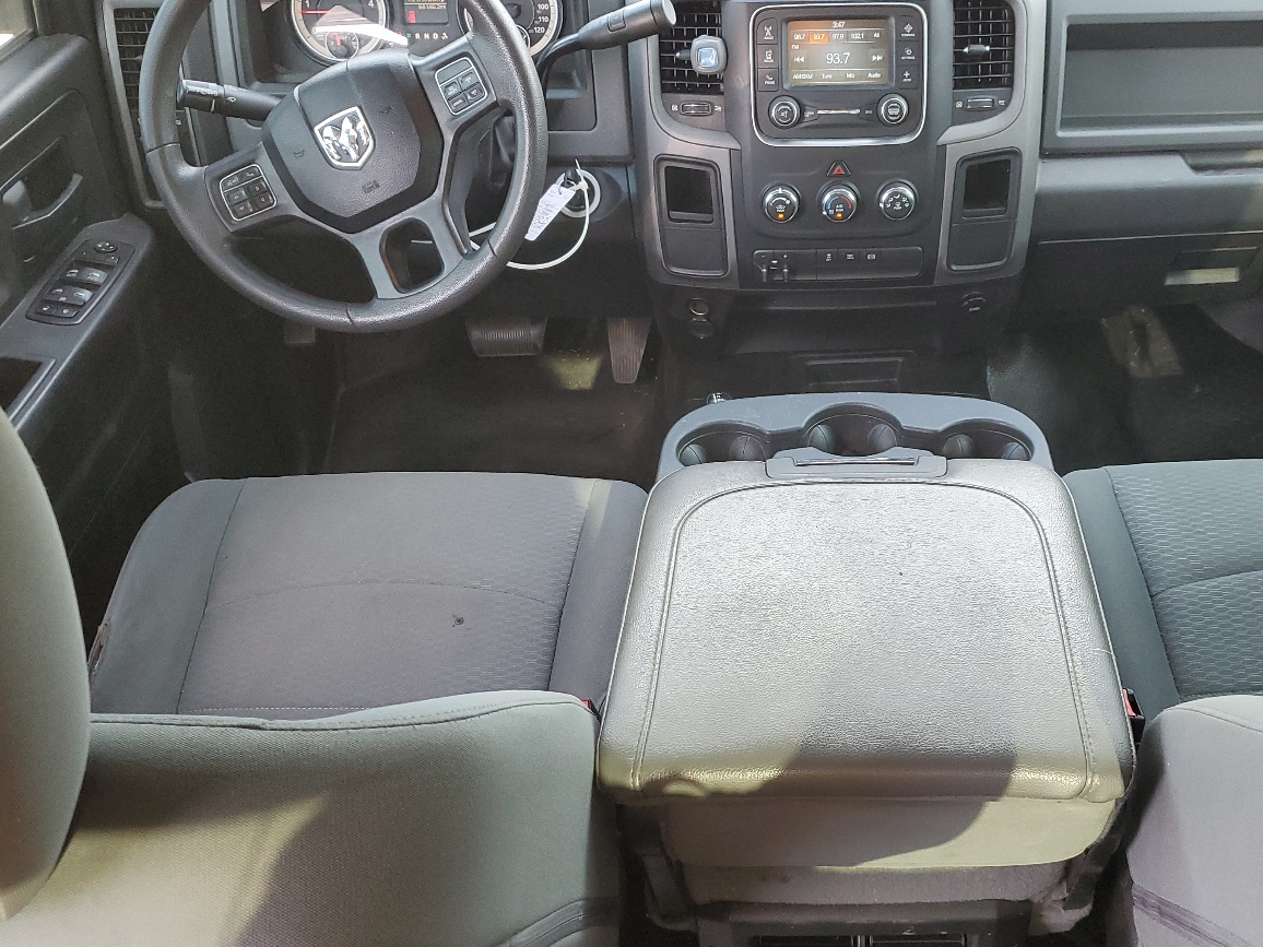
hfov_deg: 50.5
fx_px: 1313
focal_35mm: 36
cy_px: 541
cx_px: 837
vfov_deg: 39.6
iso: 97
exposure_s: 1/120
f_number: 1.5
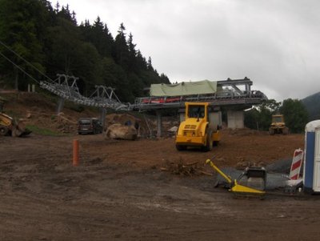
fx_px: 324
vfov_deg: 40.8
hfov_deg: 52.6
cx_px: 160
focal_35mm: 35
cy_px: 120
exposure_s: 1/334
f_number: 2.8
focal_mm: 7.5
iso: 100
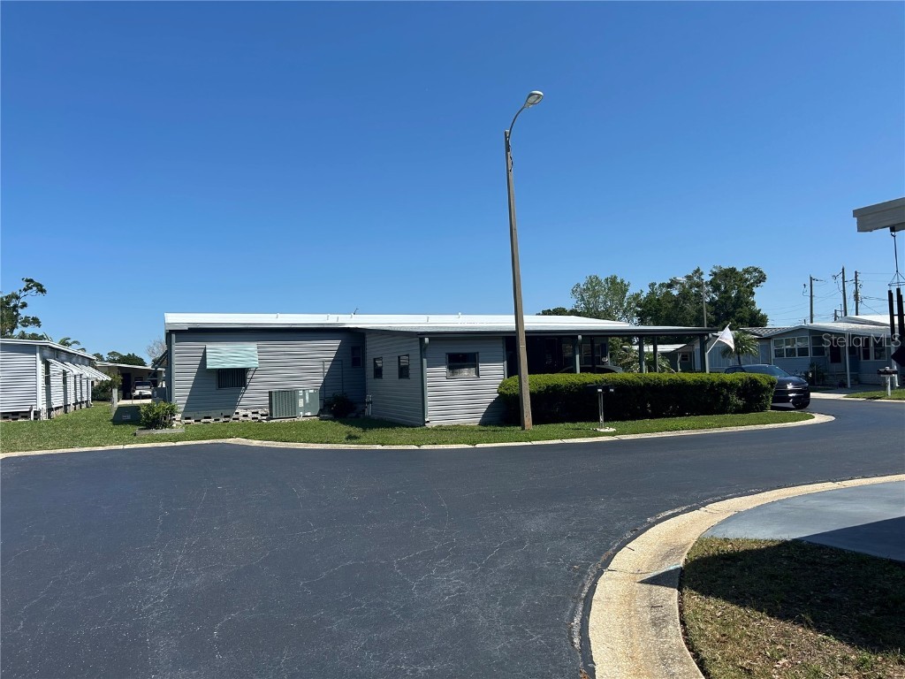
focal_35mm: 26
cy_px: 340
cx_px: 452
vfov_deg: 53.1
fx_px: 680
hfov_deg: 67.3
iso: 50
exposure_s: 1/5587
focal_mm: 5.7
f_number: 1.5
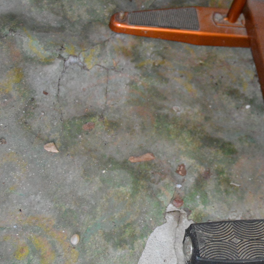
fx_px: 682
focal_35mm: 79
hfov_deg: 21.1
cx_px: 273
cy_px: 126
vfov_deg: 21.9
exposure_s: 1/60
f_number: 4
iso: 2200
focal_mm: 26
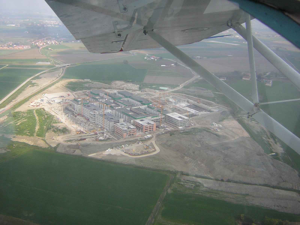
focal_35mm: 36
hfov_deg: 51.4
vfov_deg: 39.7
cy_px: 112
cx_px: 150
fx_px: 312
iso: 50
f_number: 2.6
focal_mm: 4.7
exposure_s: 1/435
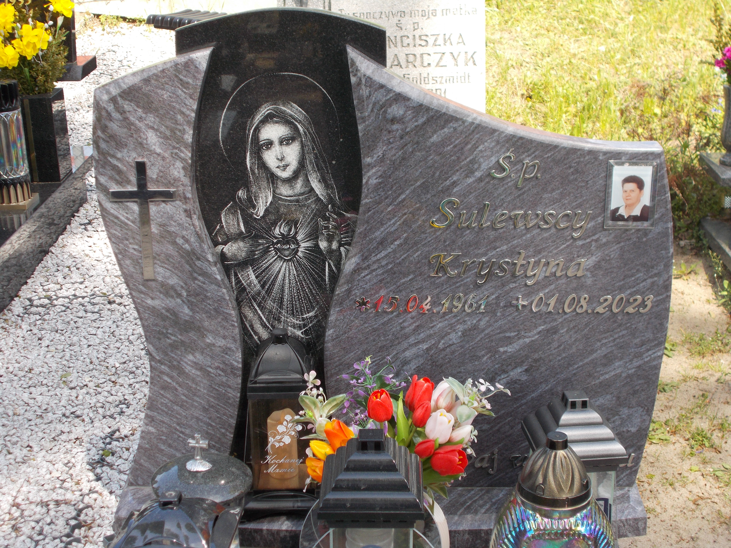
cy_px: 274
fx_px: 1225
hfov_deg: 33.2
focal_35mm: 58
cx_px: 366
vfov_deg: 25.2
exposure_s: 1/100
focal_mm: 10.3
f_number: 4.9
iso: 80
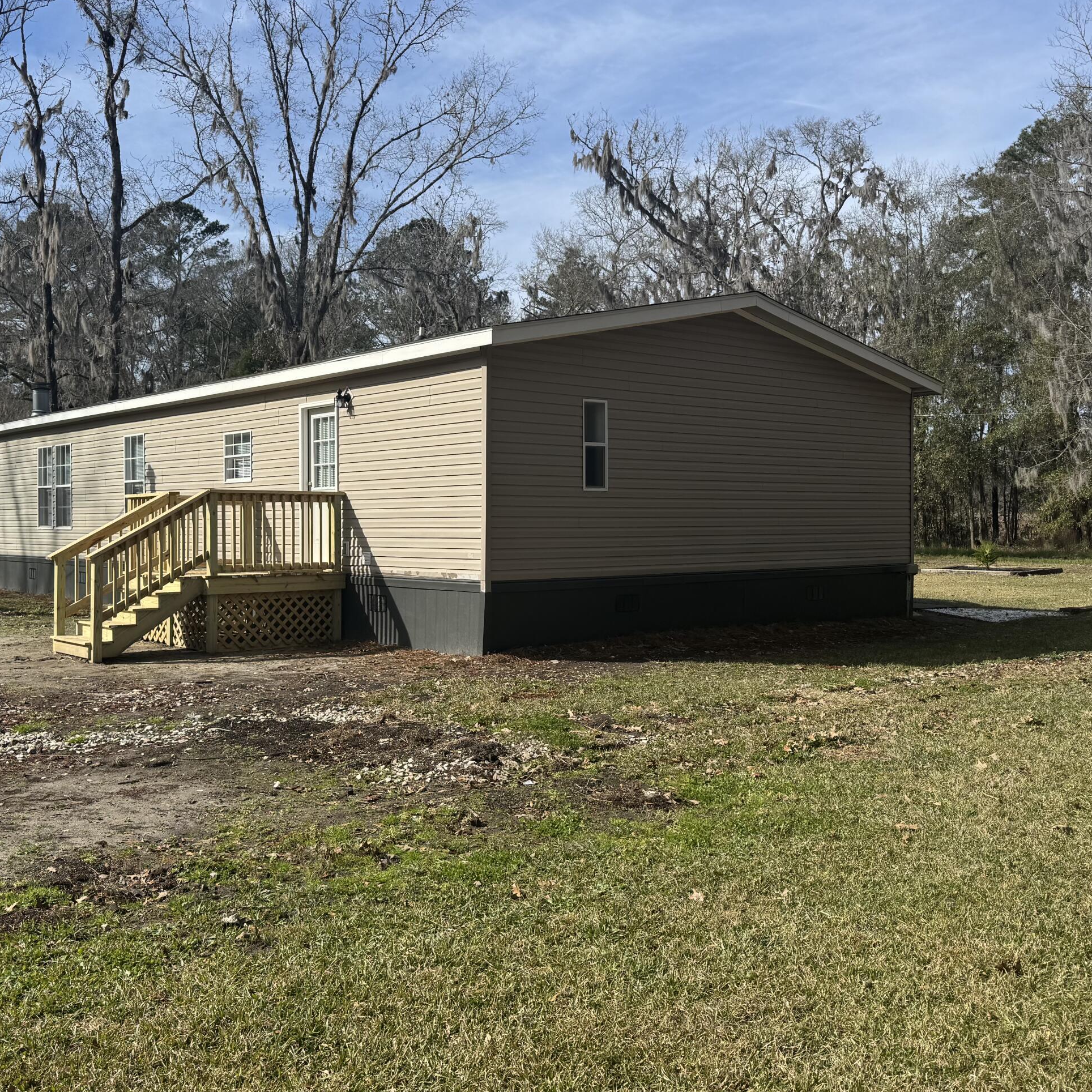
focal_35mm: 33
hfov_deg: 49.7
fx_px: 1178
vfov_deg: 49.7
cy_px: 515
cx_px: 494
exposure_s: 1/4310
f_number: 1.78
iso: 80
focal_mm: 6.76
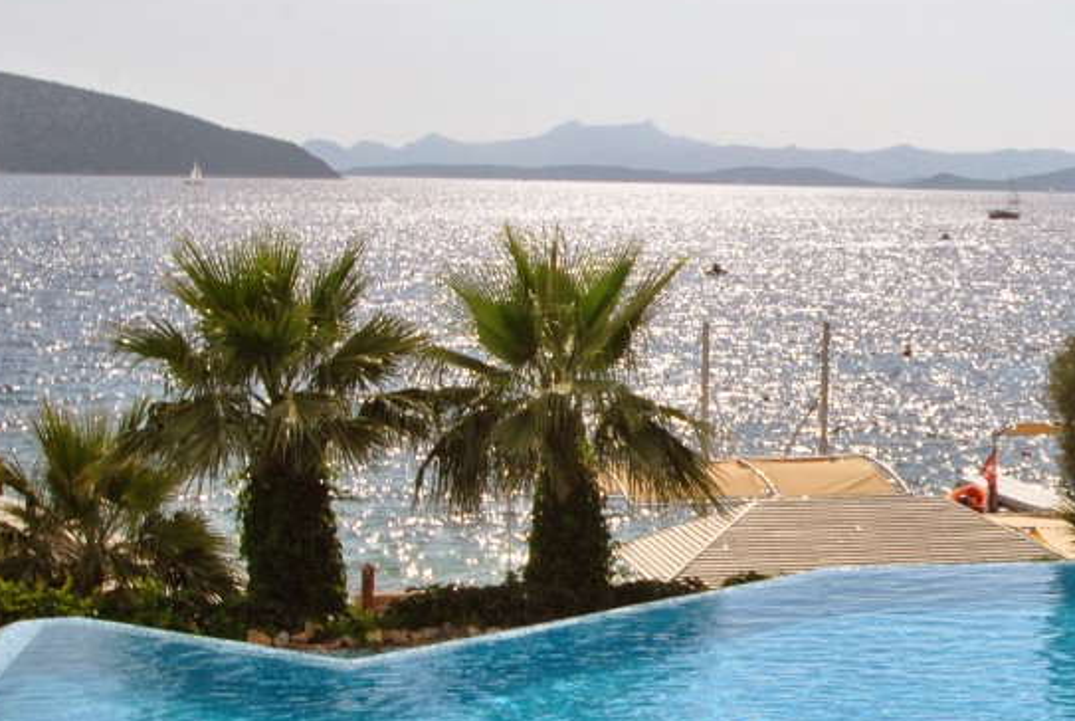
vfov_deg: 18.0
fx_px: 2273
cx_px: 1044
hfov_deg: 25.4
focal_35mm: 76
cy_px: 384
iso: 100
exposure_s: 1/320
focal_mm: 24
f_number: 9
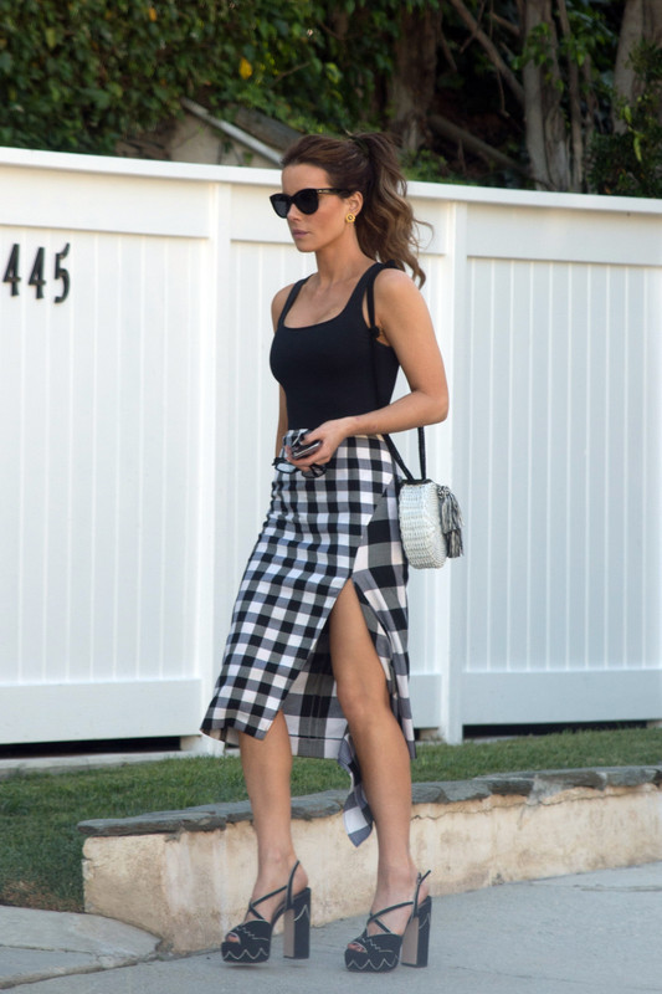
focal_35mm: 200
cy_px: 497
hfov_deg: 6.9
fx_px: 5519
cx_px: 331
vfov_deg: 10.3
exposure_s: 1/640
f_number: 7.1
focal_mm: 200
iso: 640
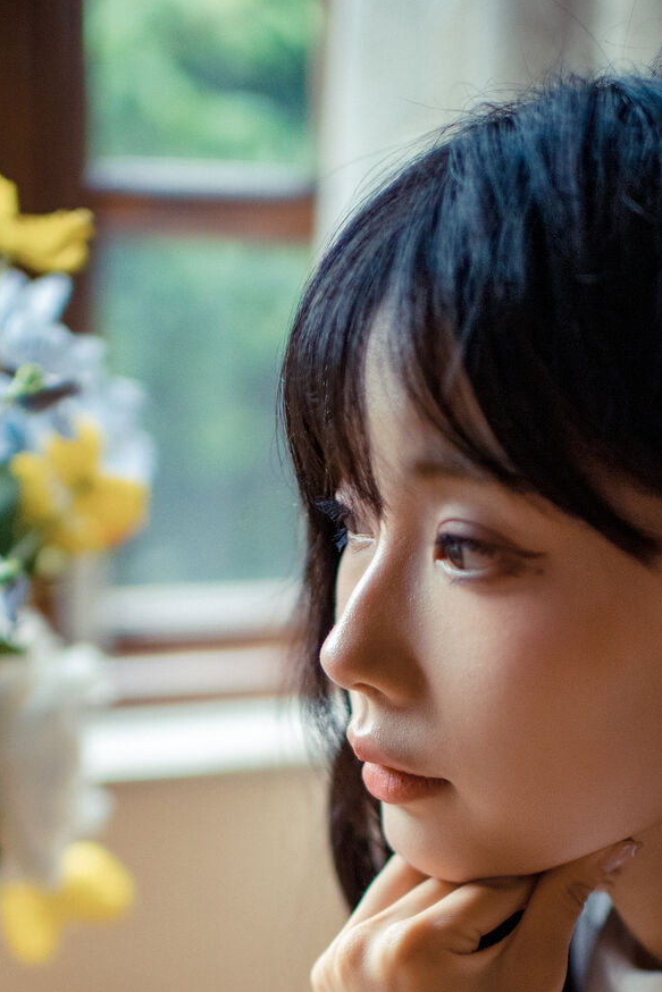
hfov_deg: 18.9
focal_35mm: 72
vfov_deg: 26.8
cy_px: 943
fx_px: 1985
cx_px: 279
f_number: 1.4
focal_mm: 35
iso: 2000
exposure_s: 1/640
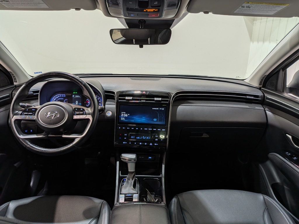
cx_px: 150
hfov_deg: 71.6
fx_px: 207
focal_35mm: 24
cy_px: 112
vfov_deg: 56.8
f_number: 1.7
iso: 28
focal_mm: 4.53
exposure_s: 1/112
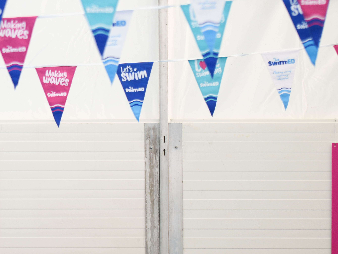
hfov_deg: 9.3
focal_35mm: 208
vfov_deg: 7.1
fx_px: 2031
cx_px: -106
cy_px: 213
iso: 200
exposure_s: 1/500
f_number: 2.8
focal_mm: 70
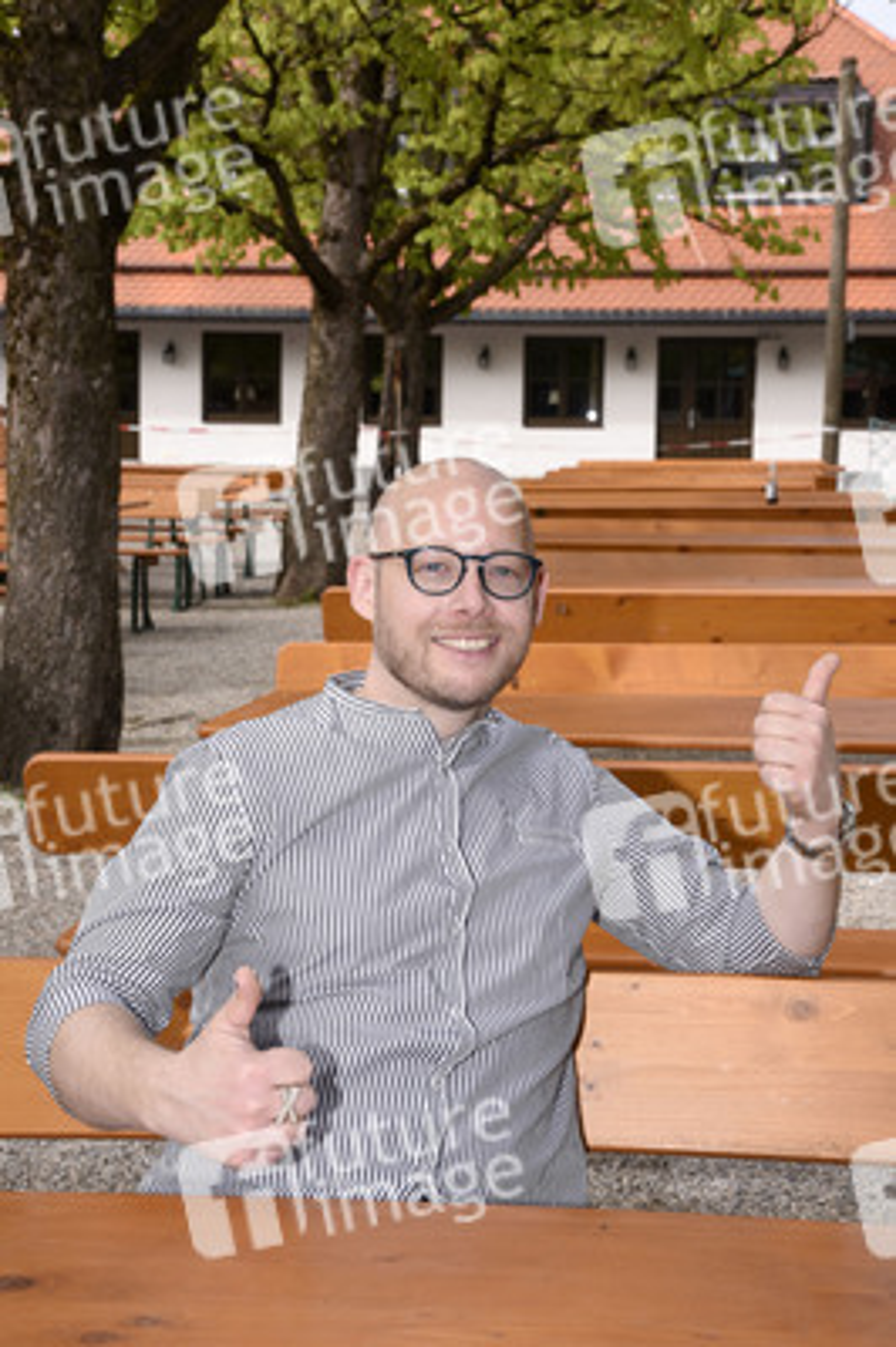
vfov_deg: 32.4
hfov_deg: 21.9
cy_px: 674
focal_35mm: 62
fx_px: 2319
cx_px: 448
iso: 250
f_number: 10
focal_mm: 62
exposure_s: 1/160
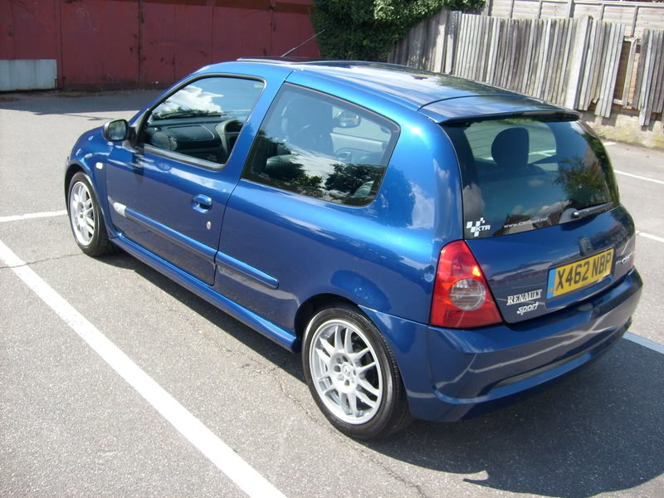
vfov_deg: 40.7
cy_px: 249
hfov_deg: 52.6
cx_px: 332
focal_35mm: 35
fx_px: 671
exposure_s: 1/125
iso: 80
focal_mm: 5.8
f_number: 7.1
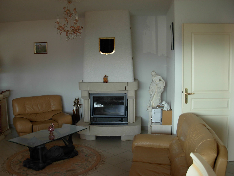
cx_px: 117
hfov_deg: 49.0
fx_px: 257
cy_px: 88
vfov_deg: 37.7
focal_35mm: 38
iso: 79
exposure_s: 1/34.8
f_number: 2.9
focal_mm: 6.3
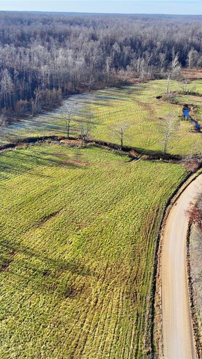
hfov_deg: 32.8
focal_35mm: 36
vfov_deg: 55.3
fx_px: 343
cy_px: 185
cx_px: 84
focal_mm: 12.29
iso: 200
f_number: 2.8
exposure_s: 1/1600
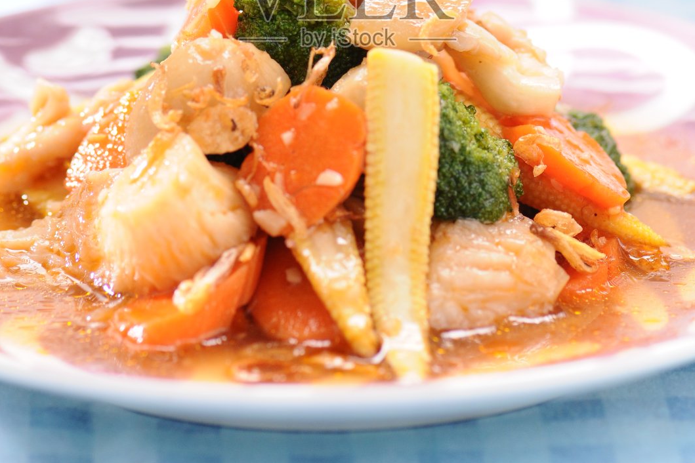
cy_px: 7
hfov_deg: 8.7
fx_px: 4590
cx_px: 348
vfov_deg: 5.8
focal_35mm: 238
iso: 400
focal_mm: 105
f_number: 4.5
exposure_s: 1/100
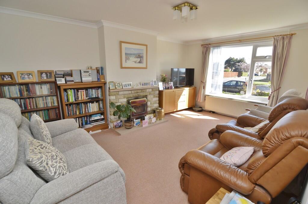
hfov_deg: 95.1
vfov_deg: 71.8
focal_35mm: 16
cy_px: 102
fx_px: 141
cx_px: 154
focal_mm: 11
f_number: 5
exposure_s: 1/100
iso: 200
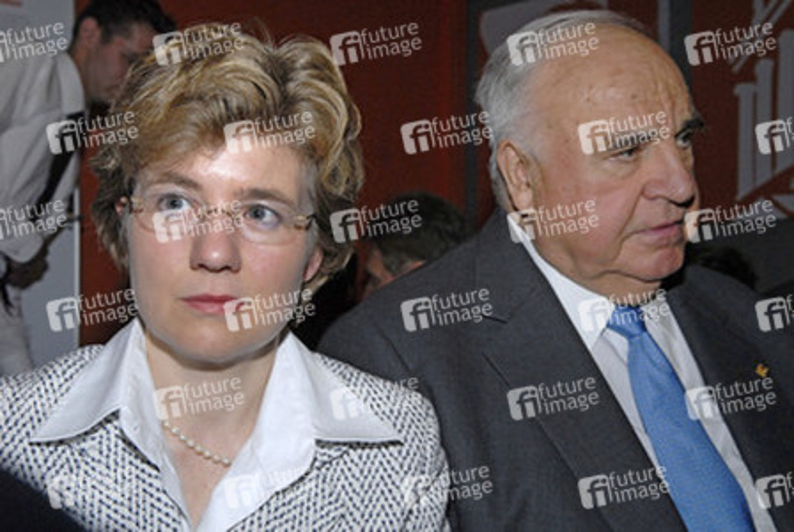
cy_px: 266
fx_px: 1259
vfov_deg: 23.9
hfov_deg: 35.0
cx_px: 397
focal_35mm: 57
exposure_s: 1/100
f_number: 6.3
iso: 400
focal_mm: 38
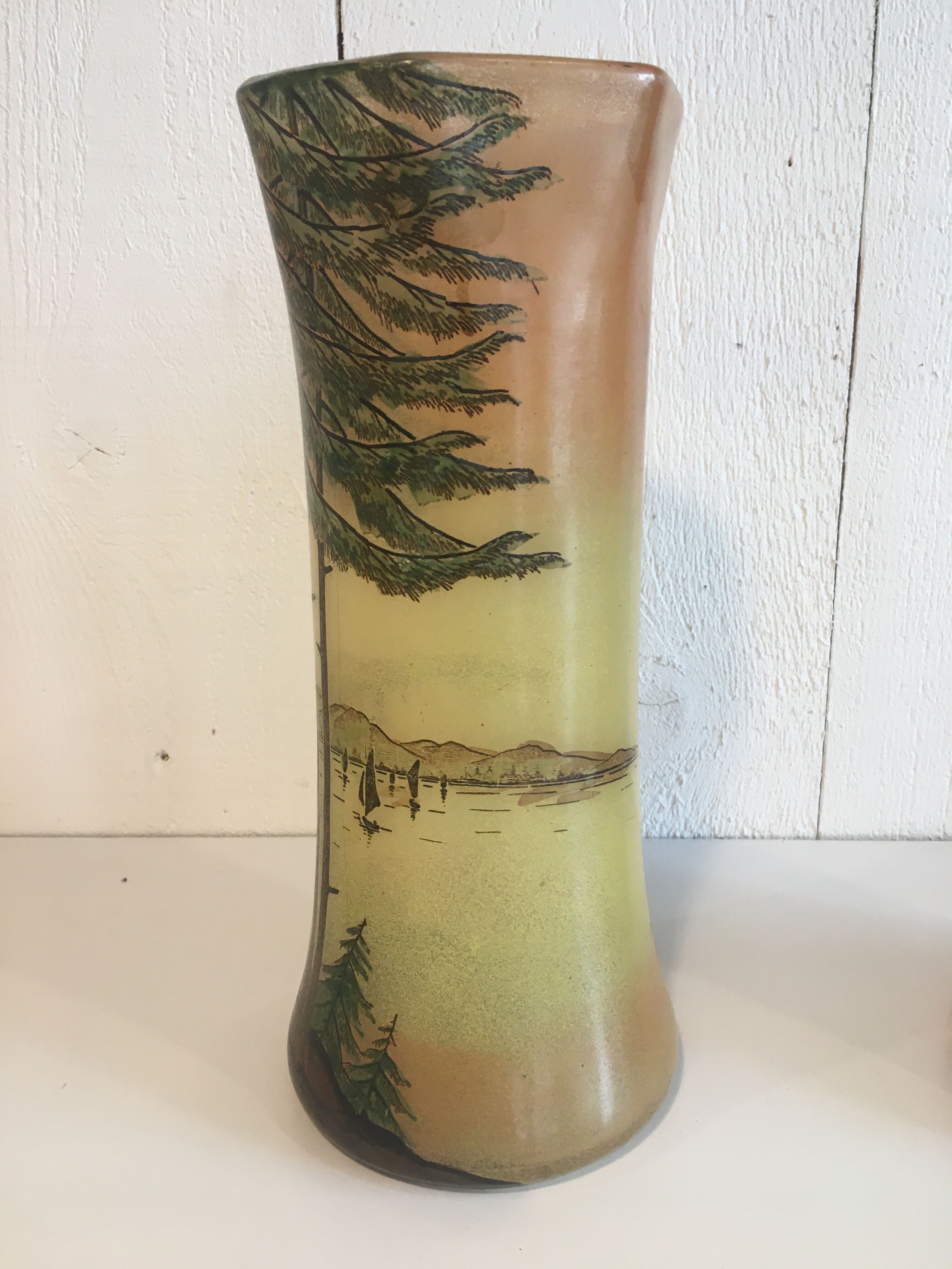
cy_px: 634
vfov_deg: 61.7
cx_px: 476
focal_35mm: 29
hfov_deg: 48.2
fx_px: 1063
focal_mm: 4.15
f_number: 2.2
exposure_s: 1/33
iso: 50
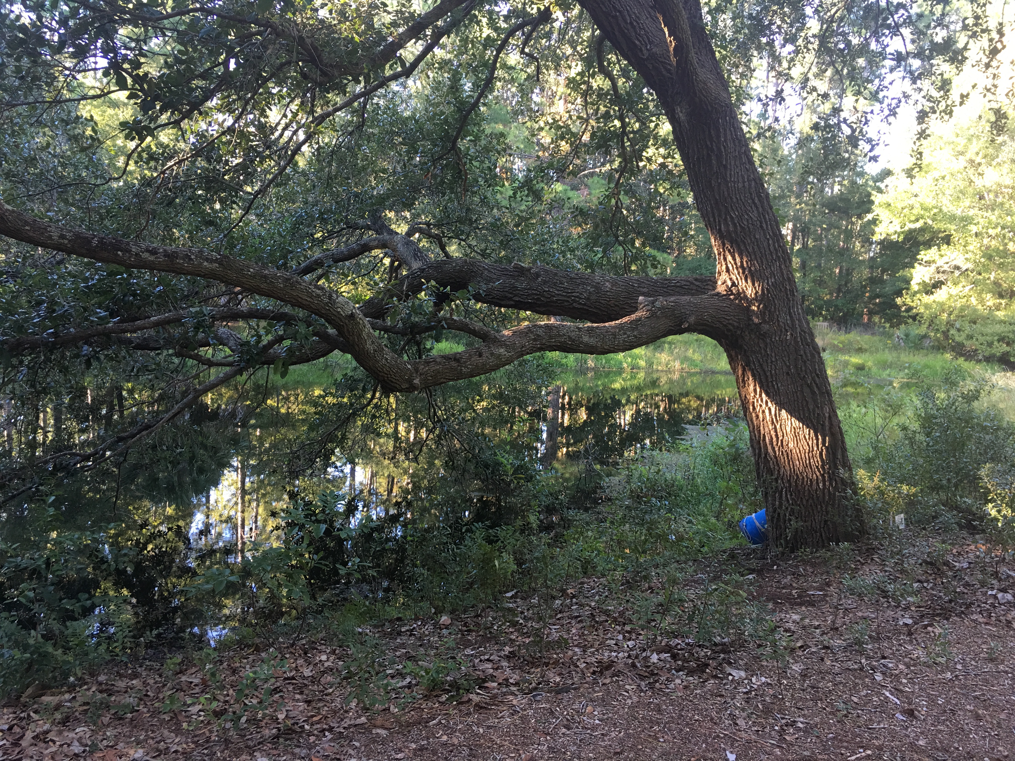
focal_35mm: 29
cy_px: 380
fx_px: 850
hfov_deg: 61.7
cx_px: 508
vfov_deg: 48.2
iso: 25
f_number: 2.2
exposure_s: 1/30
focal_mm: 4.15
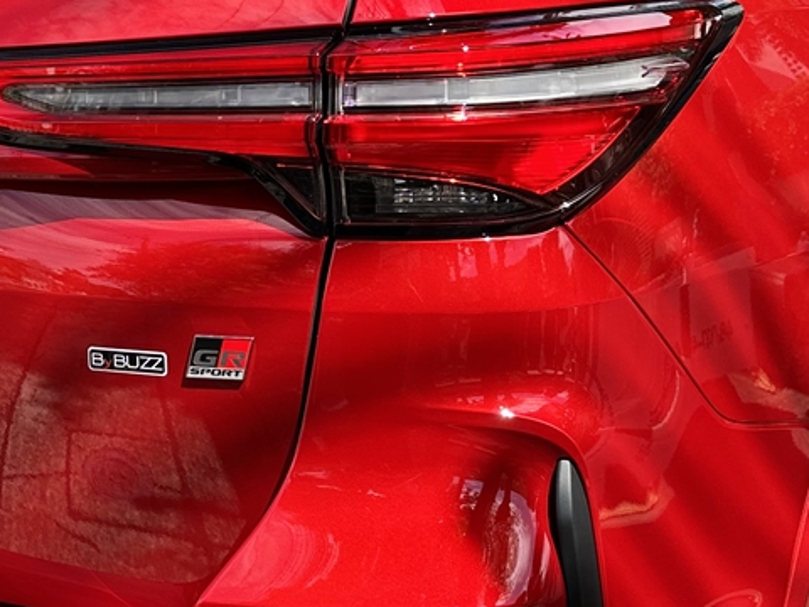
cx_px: 120
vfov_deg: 19.6
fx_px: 1753
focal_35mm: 75
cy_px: 303
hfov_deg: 25.4
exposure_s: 1/1131
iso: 80
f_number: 1.78
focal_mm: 6.86
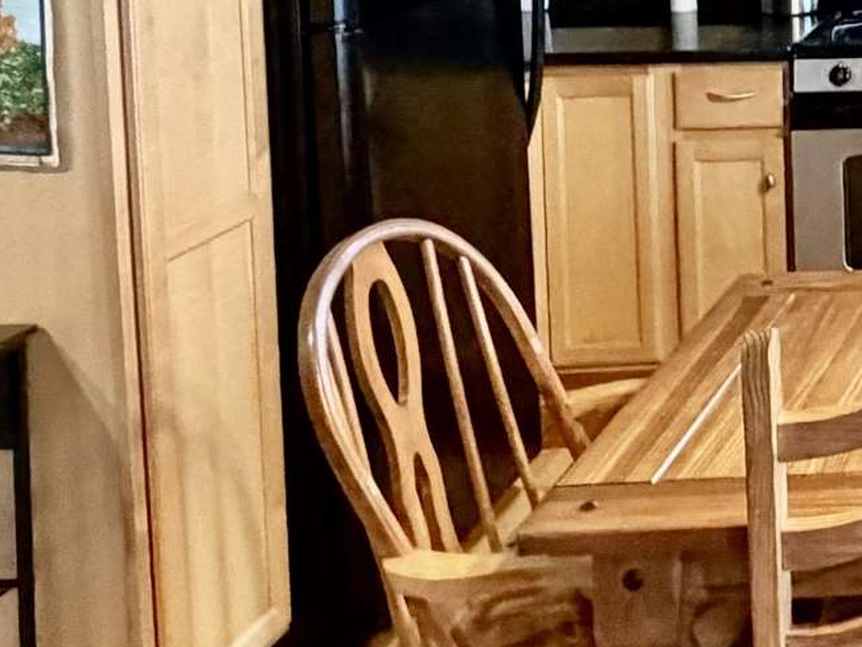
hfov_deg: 22.8
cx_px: 1359
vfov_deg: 20.7
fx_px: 1644
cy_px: -148
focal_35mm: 66
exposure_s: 1/60
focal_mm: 2.22
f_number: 2.2
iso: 500
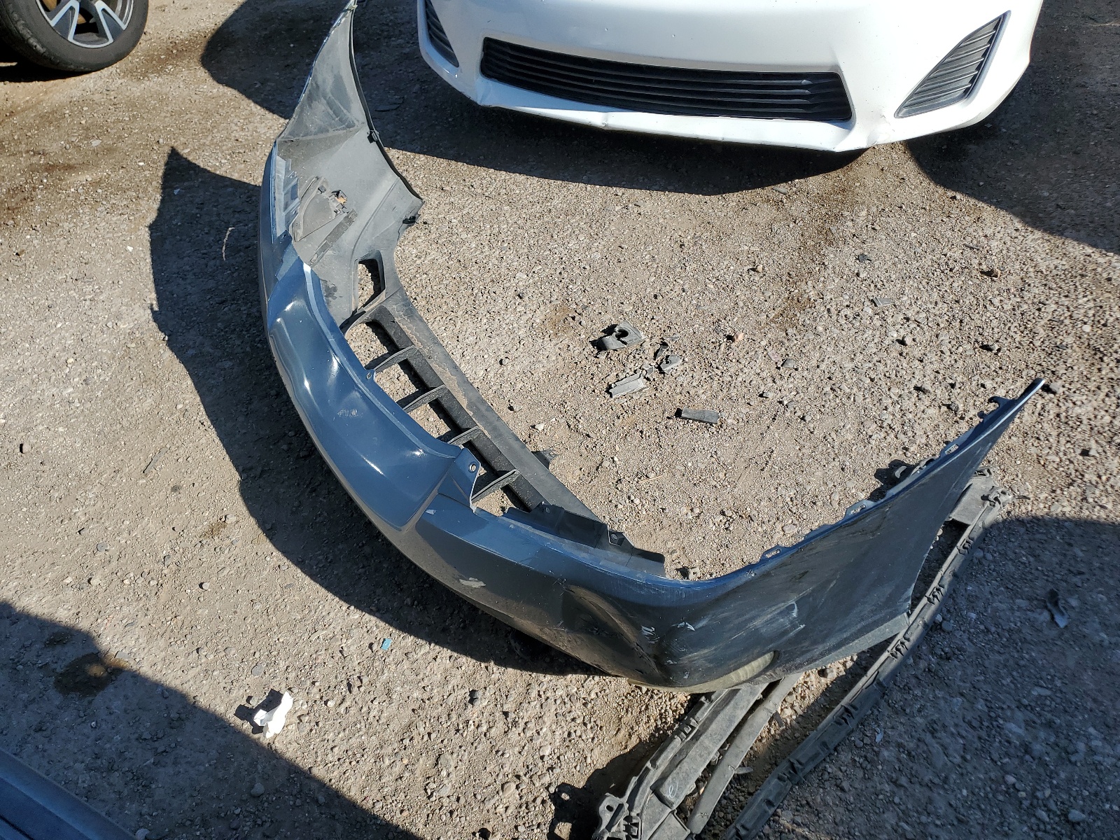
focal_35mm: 26
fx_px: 841
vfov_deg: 53.1
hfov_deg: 67.3
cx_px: 560
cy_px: 420
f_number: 1.5
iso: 50
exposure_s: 1/3333
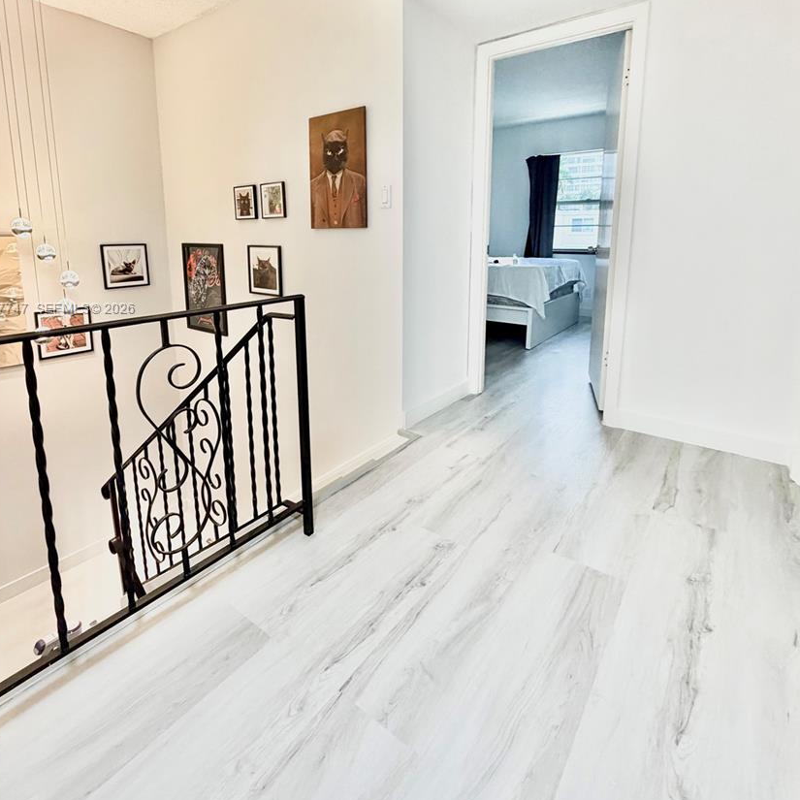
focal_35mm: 18
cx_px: 391
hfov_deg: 80.7
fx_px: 471
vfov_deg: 79.5
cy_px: 309
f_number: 2.2
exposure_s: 1/120
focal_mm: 2.22
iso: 320
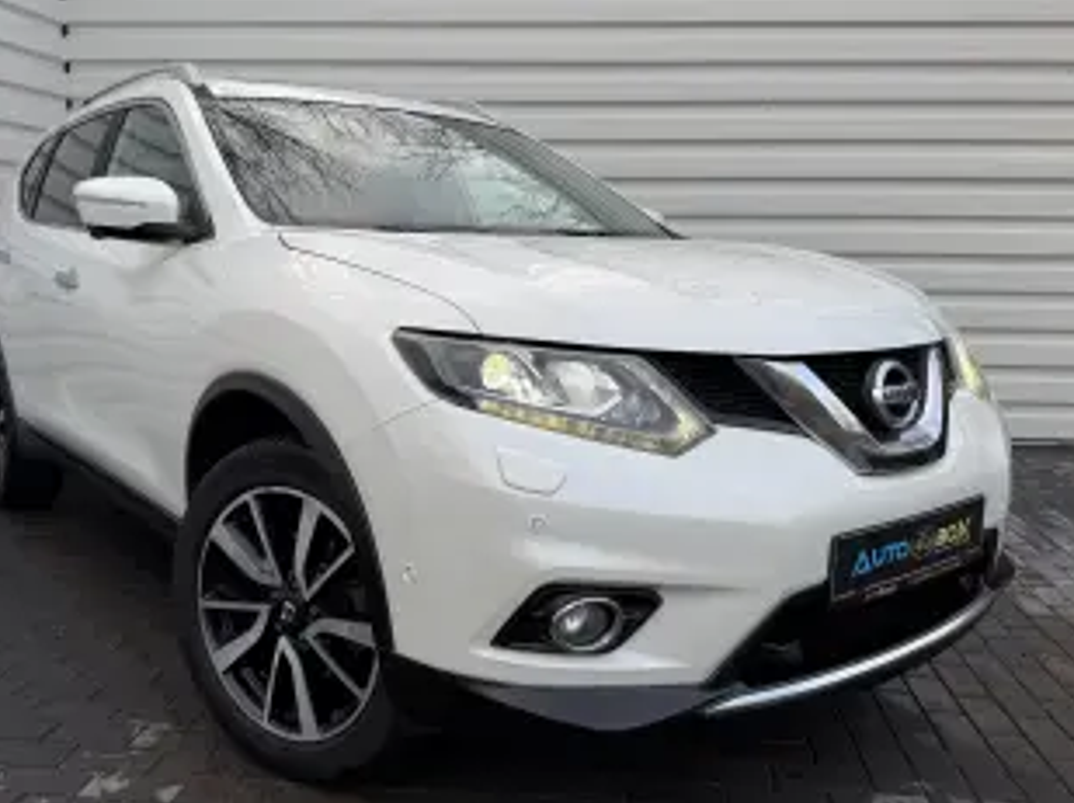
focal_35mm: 28
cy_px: 400
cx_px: 469
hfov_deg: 63.3
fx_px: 868
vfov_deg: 49.7
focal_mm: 6.76
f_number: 1.78
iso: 80
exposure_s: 1/348
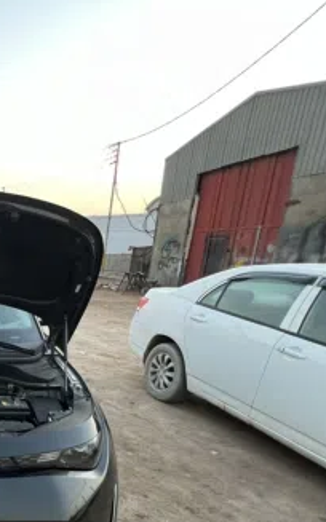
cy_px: 367
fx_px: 384
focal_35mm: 27
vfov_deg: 65.7
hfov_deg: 34.0
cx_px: -91
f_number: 1.8
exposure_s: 1/60
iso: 320
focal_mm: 1.57
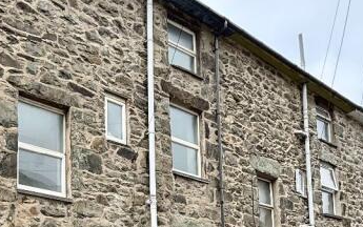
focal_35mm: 44
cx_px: 90
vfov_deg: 25.7
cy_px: 284
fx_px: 436
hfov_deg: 43.8
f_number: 2.2
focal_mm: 2.22
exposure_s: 1/395
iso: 50
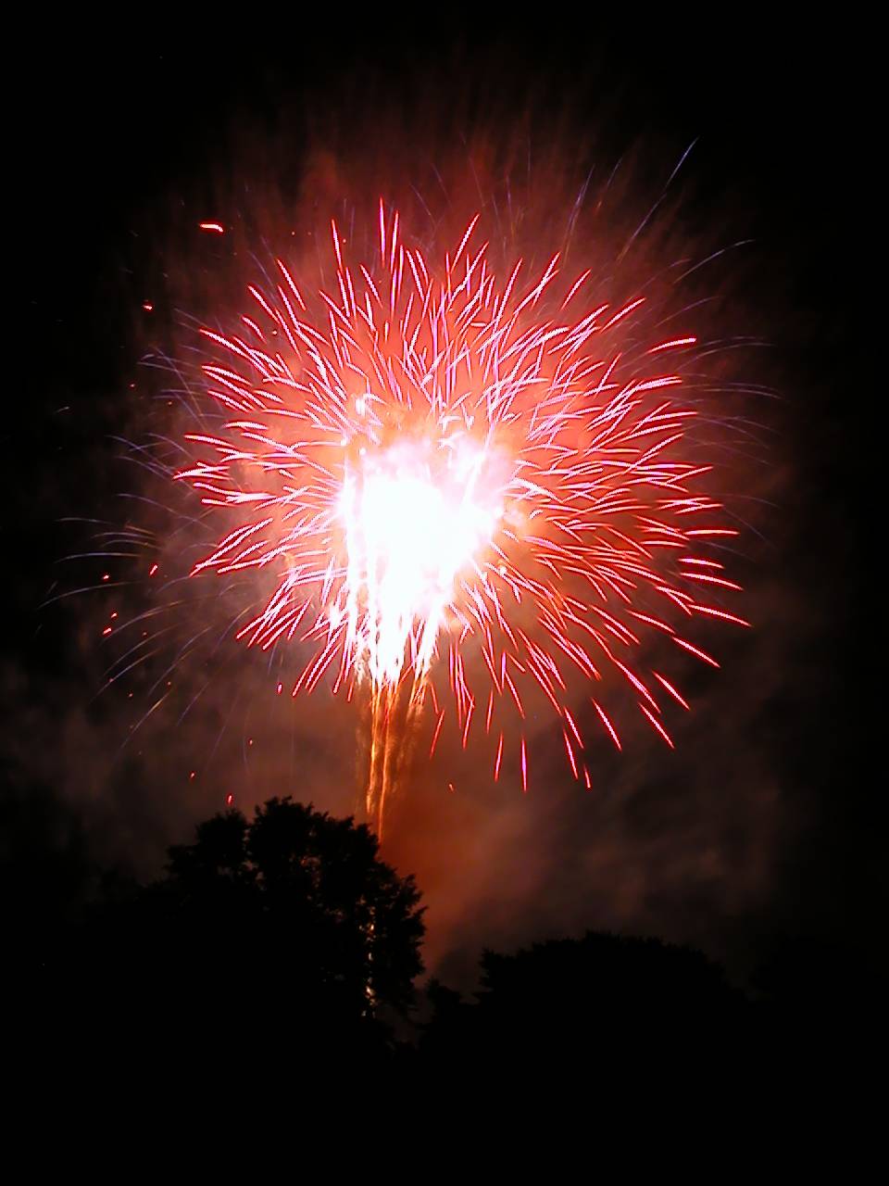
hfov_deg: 40.7
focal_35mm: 35
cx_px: 444
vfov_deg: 52.6
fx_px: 1198
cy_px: 593
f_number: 7.1
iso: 100
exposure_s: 2.1
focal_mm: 8.9
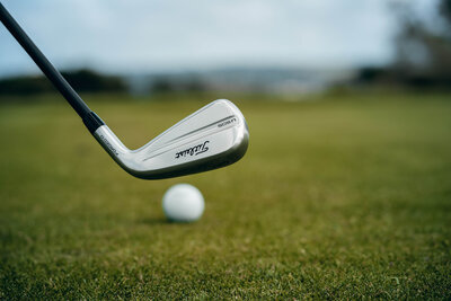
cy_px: 150
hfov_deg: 22.6
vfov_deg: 15.2
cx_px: 226
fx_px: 1128
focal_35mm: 90
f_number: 5
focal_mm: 90
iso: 250
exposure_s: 1/800
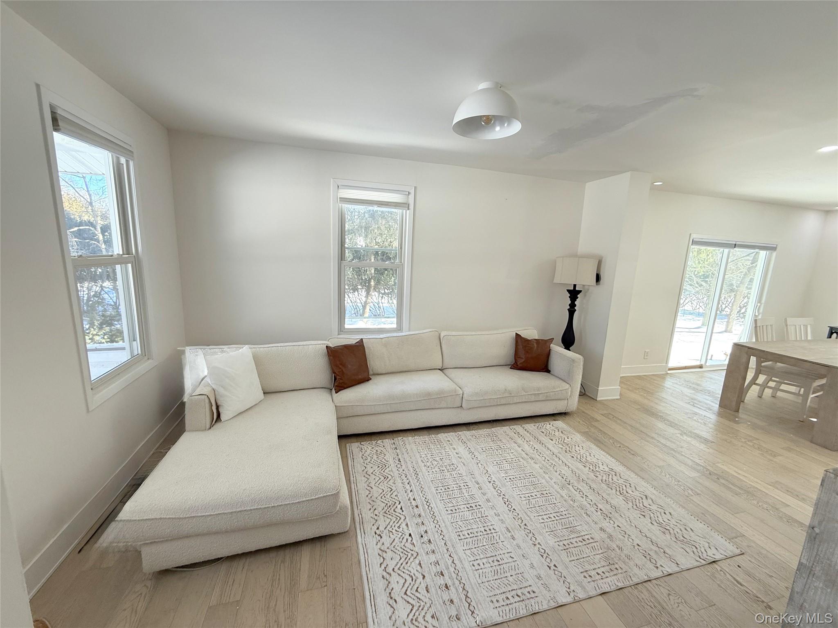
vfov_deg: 85.7
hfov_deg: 102.1
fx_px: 339
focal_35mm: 14
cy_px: 314
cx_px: 419
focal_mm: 2.22
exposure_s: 1/99
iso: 64
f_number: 2.2
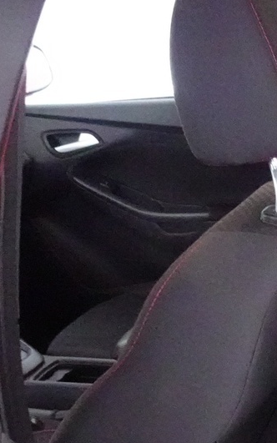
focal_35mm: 69
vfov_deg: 28.8
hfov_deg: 16.1
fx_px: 833
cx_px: 491
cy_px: 380
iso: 3200
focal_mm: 4.25
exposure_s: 1/30
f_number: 3.5
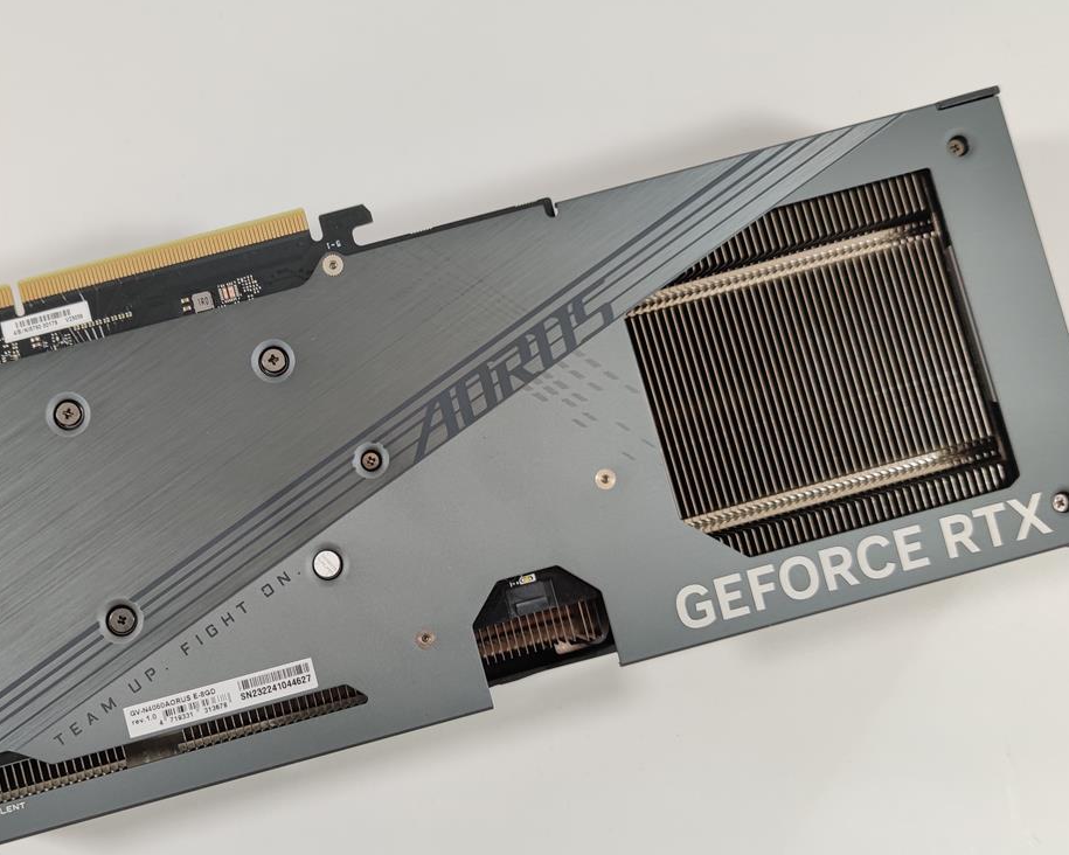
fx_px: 1266
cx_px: 382
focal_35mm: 40
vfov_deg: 37.3
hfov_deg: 45.3
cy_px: 467
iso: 75
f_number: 1.85
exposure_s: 1/100
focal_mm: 6.78
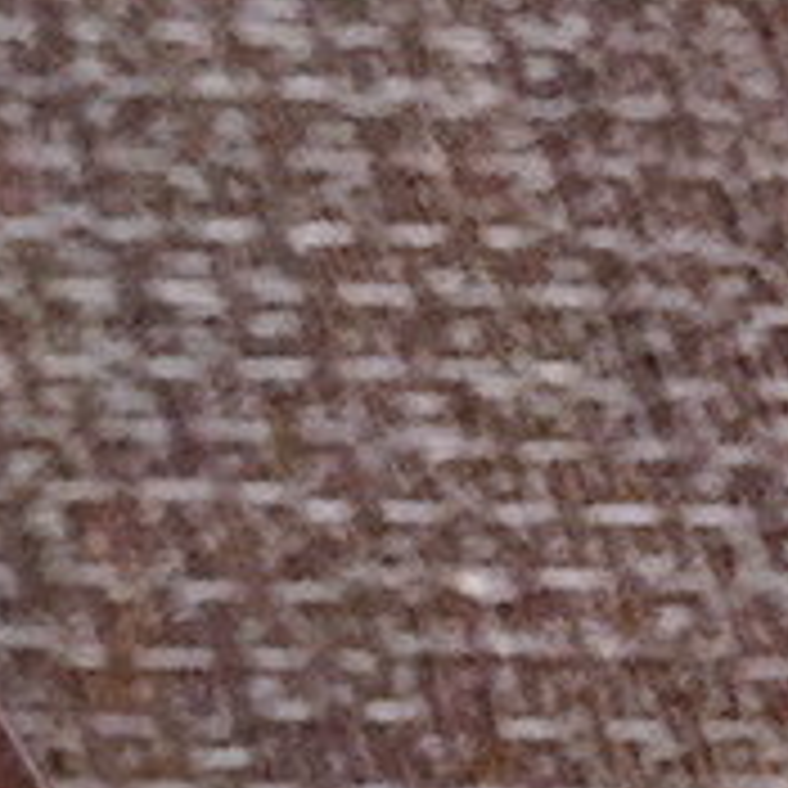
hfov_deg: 7.8
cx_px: -1887
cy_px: 1490
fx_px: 4713
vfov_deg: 9.1
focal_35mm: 183
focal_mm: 4.15
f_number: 2.2
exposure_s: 1/33
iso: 320
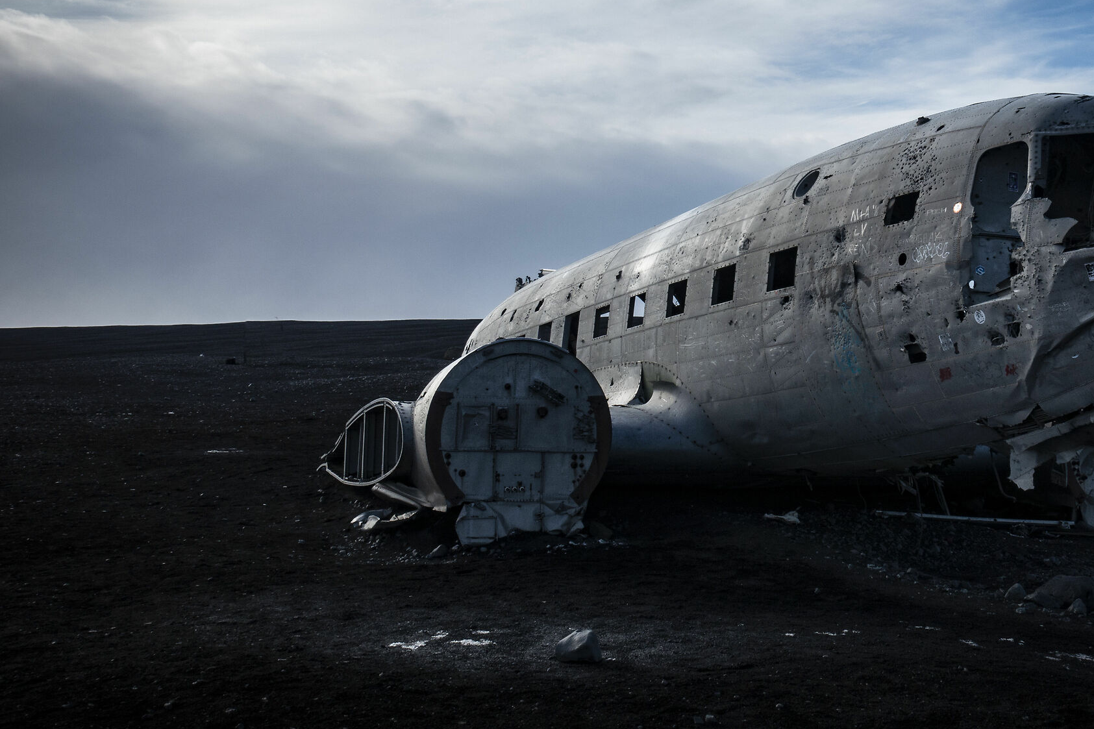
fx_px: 1428
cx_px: 738
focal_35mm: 47
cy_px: 253
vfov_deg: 28.5
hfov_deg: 41.3
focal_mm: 12.2
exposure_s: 1/320
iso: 160
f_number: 9
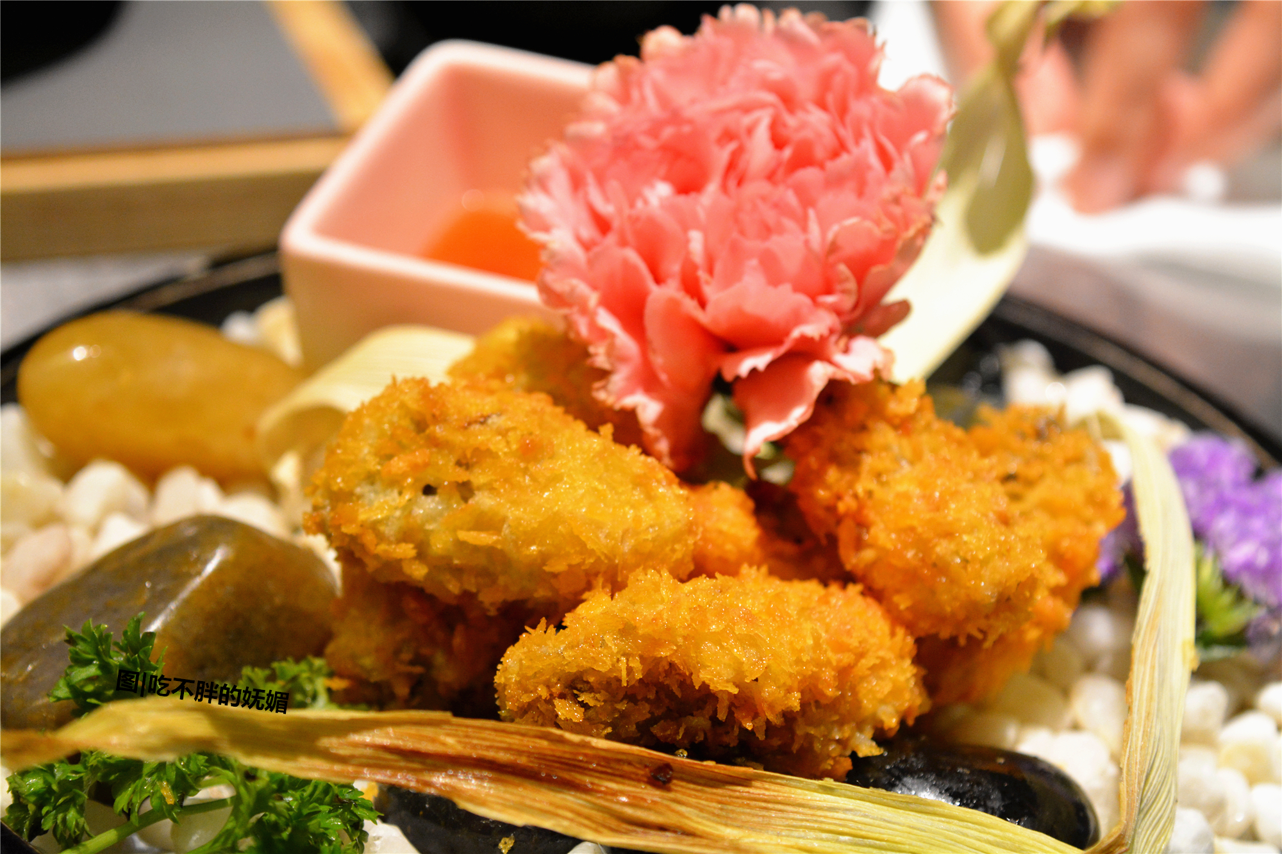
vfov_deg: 18.2
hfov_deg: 27.0
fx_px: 2670
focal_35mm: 75
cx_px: 641
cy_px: 427
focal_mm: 50
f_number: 5.6
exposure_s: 1/30
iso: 1600
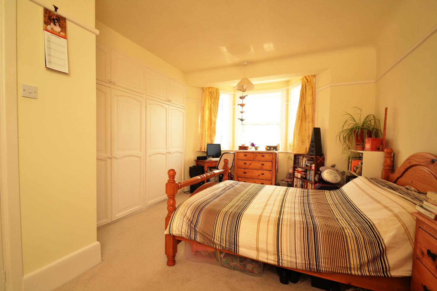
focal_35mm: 15
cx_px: 218
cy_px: 146
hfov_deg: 100.4
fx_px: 182
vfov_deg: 77.3
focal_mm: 10
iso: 400
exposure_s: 1/100
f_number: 8
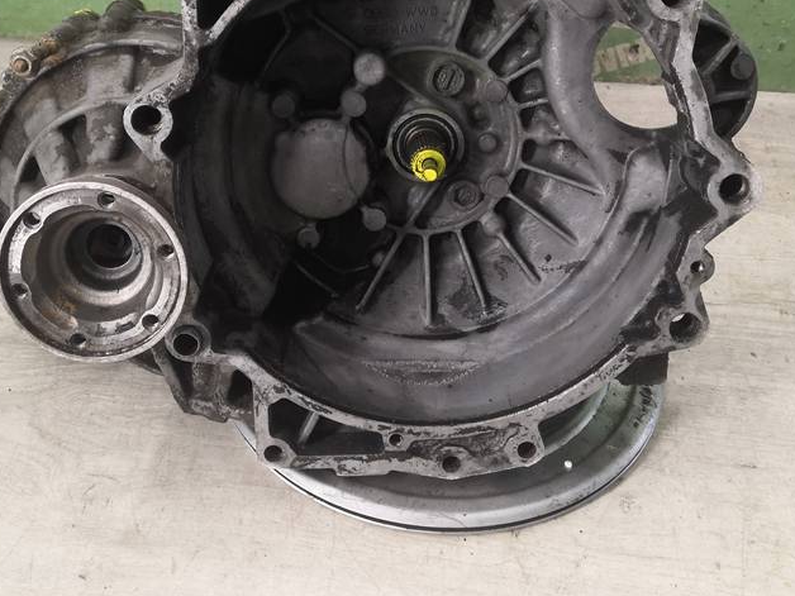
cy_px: 121
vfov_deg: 32.0
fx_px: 1011
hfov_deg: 42.9
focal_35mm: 44
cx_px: 366
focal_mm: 3.95
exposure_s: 1/50
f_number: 1.8
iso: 160
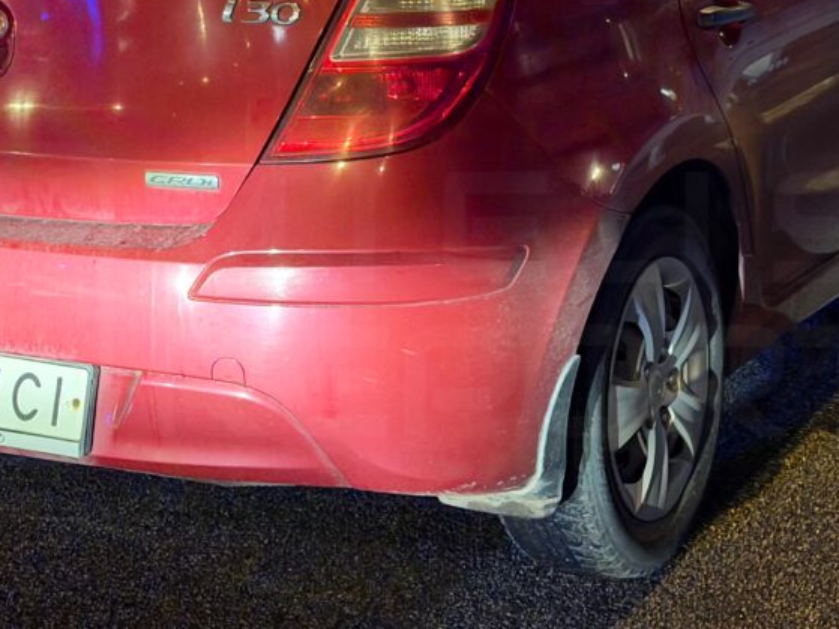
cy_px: 125
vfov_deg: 16.6
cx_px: 387
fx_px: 2132
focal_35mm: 88
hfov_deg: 22.3
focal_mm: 6.76
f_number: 1.78
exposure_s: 1/25
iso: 500
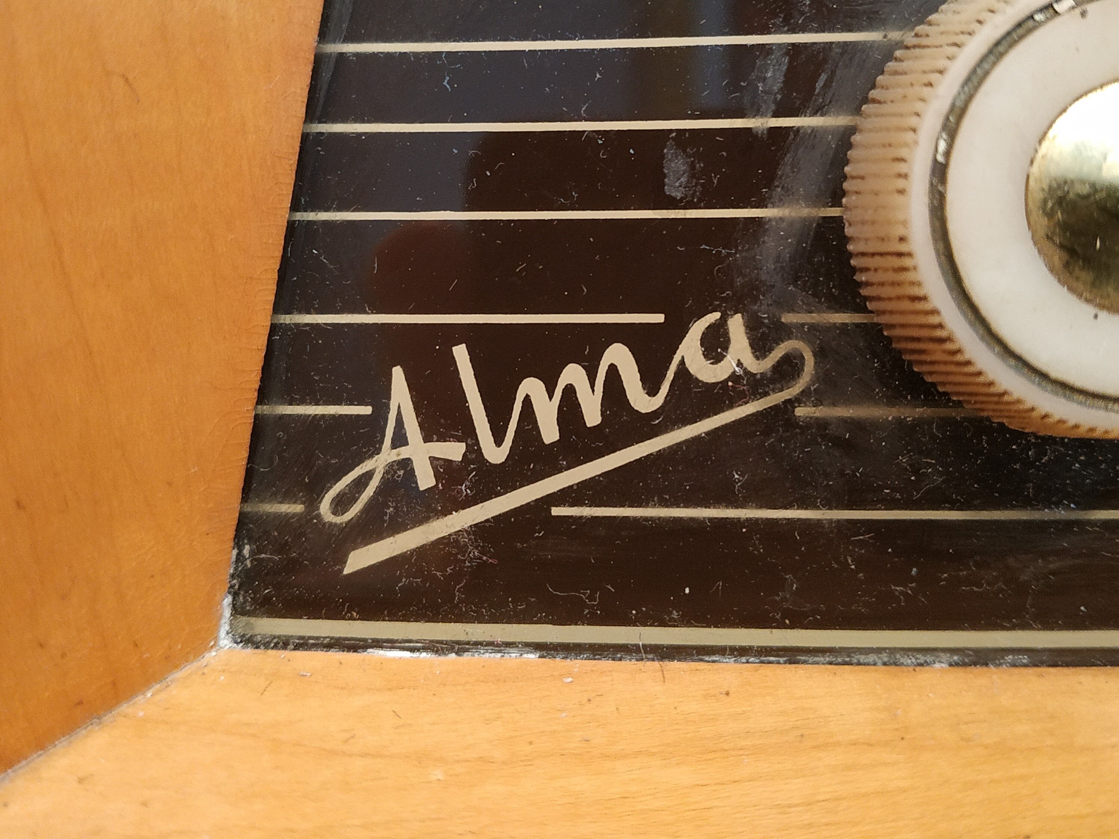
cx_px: 560
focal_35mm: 24
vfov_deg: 56.8
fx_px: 776
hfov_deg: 71.6
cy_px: 420
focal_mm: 3.94
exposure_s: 1/25
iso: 400
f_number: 1.9
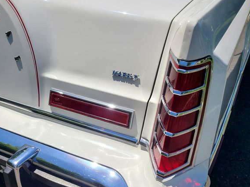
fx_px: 209
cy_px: 87
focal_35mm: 29
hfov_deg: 61.6
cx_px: 134
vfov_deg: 48.2
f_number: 1.8
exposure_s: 1/4010
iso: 40
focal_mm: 5.4
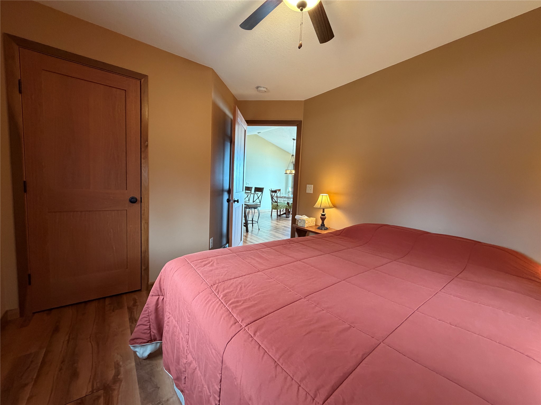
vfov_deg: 85.7
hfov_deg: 102.1
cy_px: 202
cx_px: 270
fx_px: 219
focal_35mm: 14
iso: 320
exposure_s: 1/60
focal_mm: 2.22
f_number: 2.2
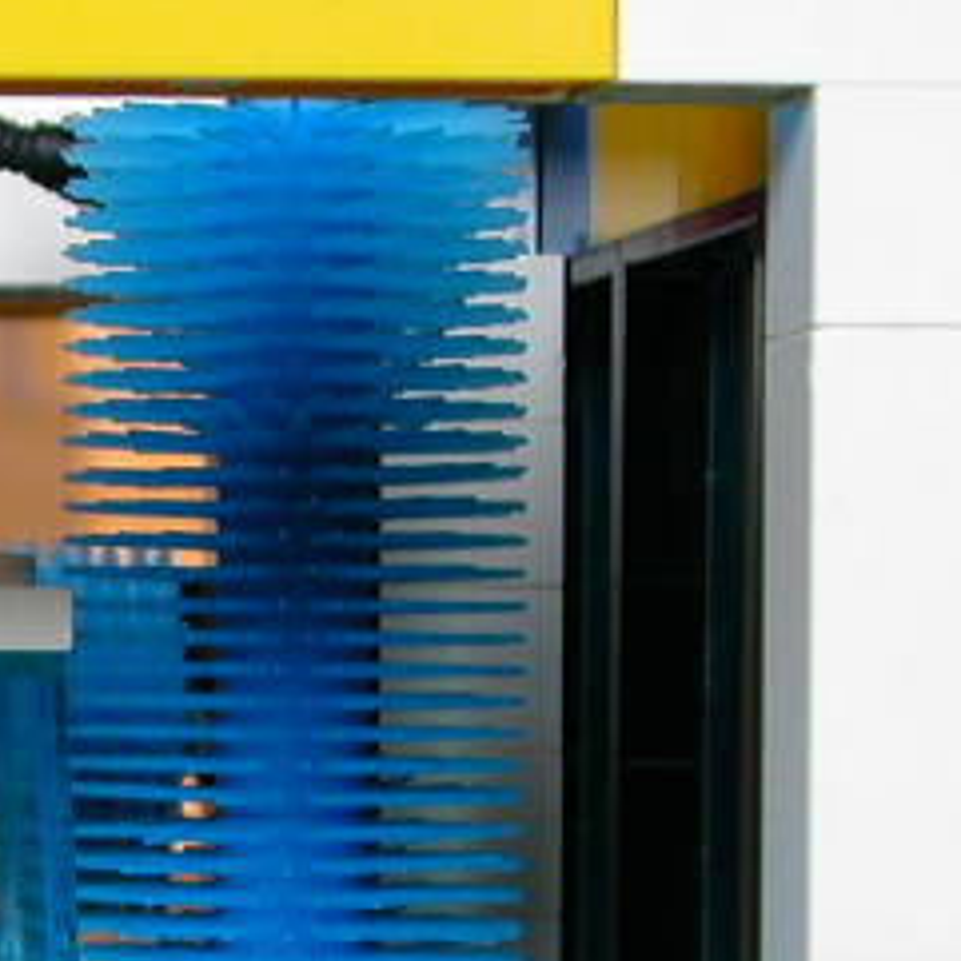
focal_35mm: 150
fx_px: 4711
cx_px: -199
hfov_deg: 11.4
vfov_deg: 11.6
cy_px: 813
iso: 127
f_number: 3.5
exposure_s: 1/4.3
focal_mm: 9.7
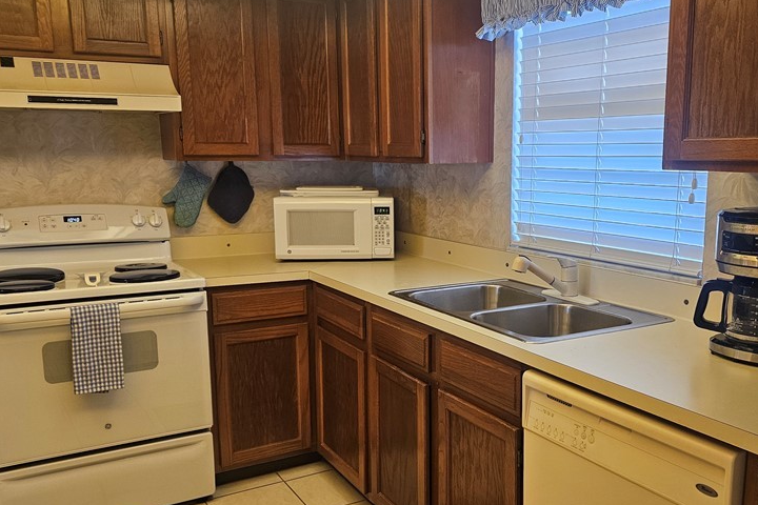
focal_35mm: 34
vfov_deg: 38.8
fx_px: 716
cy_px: 281
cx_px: 436
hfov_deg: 55.6
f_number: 1.7
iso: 250
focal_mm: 6.3
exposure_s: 1/120
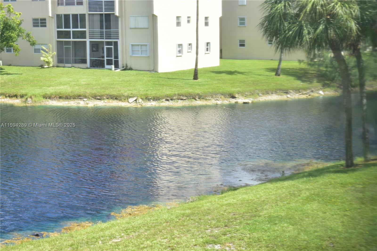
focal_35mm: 60
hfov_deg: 33.4
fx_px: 628
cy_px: 126
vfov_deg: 22.6
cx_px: 188
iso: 100
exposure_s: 1/100
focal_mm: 40
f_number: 5
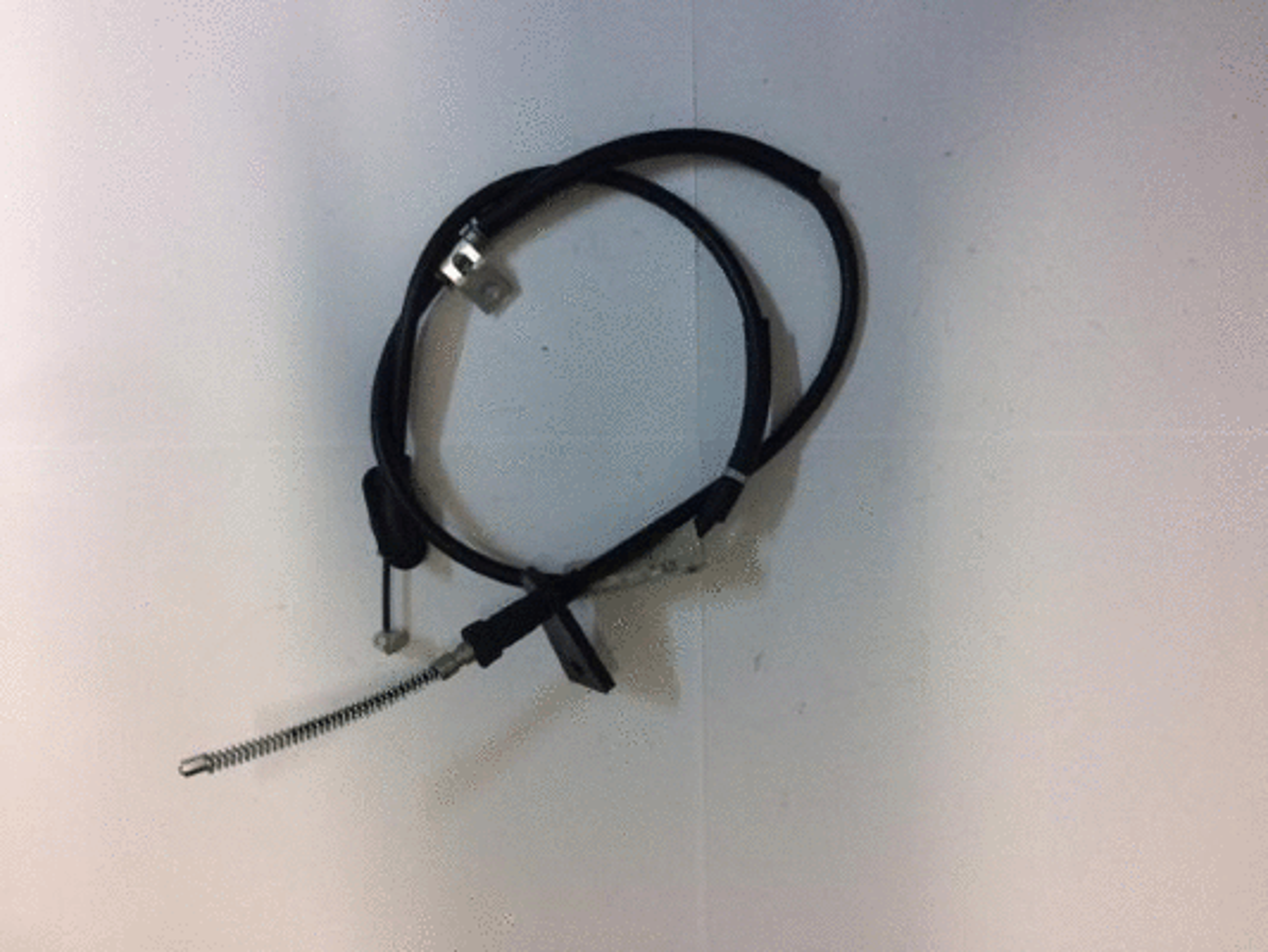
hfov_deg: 61.6
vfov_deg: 48.2
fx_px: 1063
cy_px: 476
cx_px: 634
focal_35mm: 29
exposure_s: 1/33
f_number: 2.2
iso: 64
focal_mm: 4.15
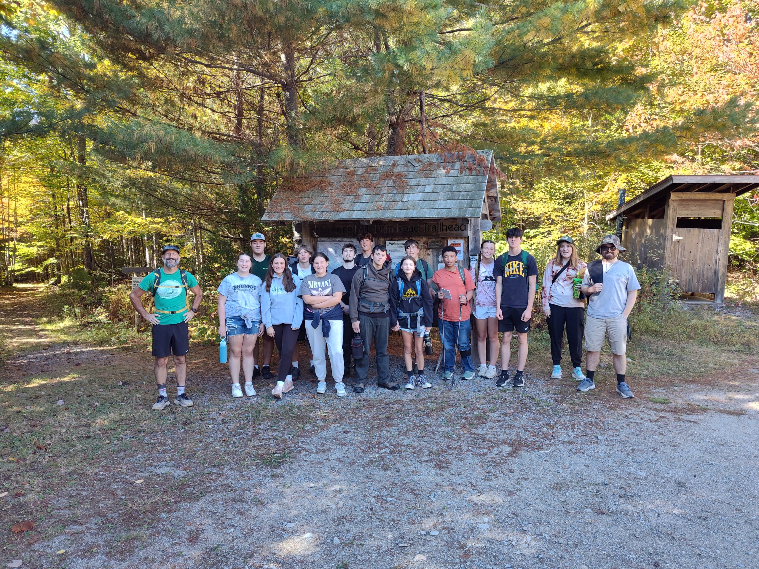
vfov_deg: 58.9
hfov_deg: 73.9
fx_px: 504
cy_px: 284
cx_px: 380
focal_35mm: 23
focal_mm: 5.56
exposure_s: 1/120
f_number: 1.8
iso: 146
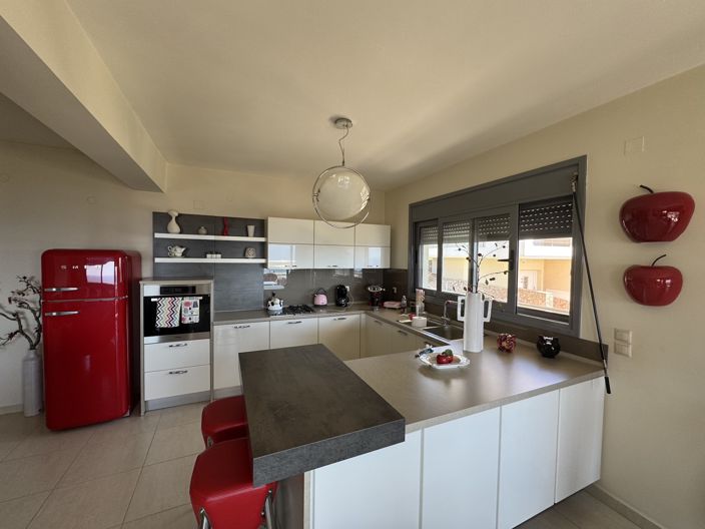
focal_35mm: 14
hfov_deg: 102.1
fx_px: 285
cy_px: 264
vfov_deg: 85.7
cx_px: 352
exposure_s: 1/99
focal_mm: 2.22
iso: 80
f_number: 2.2
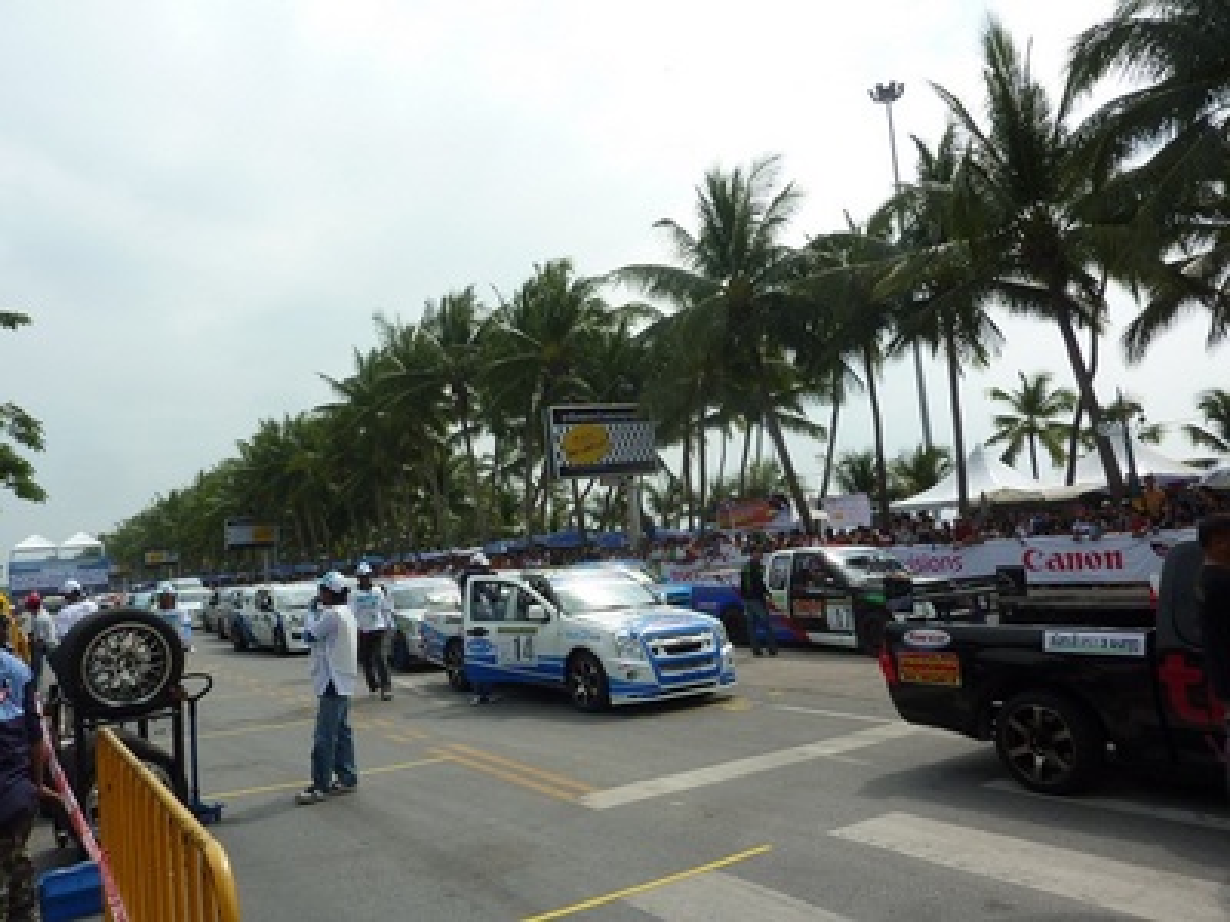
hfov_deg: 69.4
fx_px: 888
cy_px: 461
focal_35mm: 25
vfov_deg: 54.9
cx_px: 615
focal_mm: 4.1
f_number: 5.6
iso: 80
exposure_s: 1/400
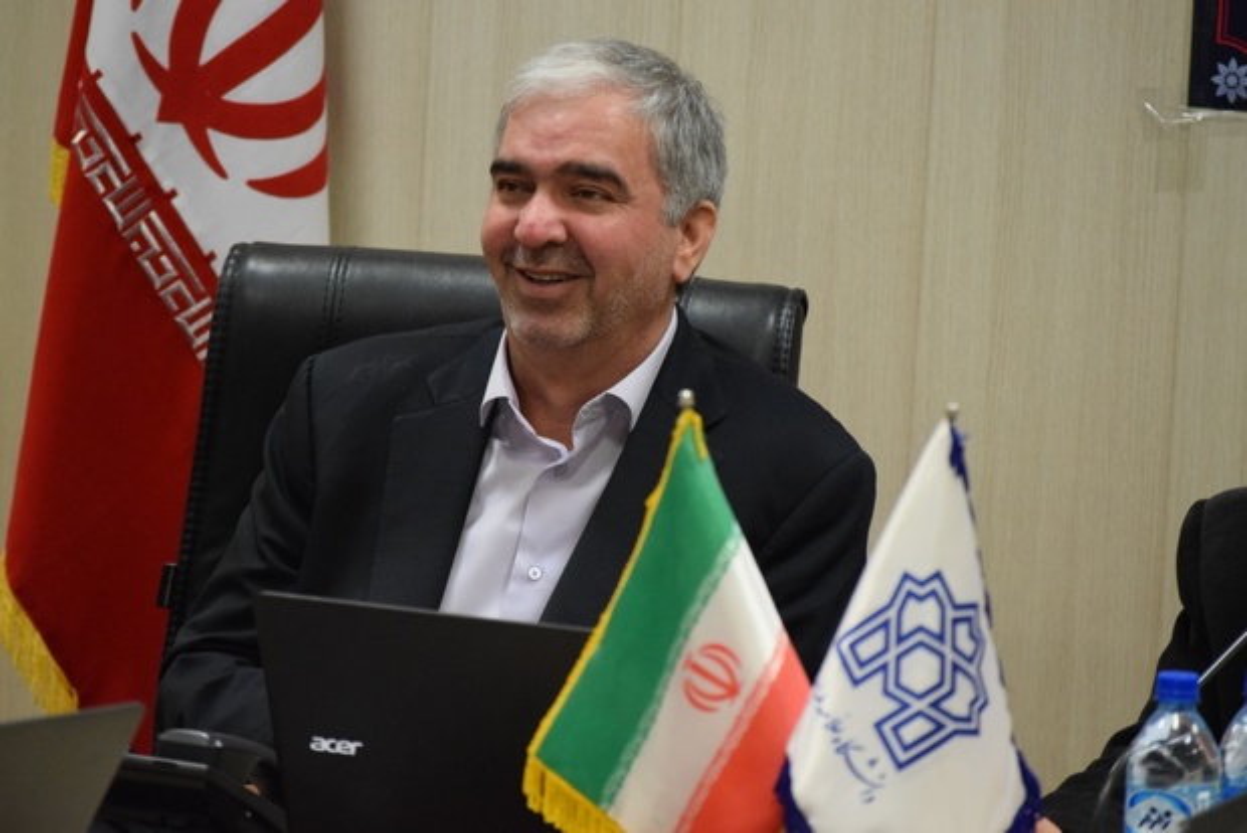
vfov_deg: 6.1
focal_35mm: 225
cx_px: 624
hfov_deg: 9.1
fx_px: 7797
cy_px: 416
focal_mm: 150
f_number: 5
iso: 3200
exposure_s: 1/250
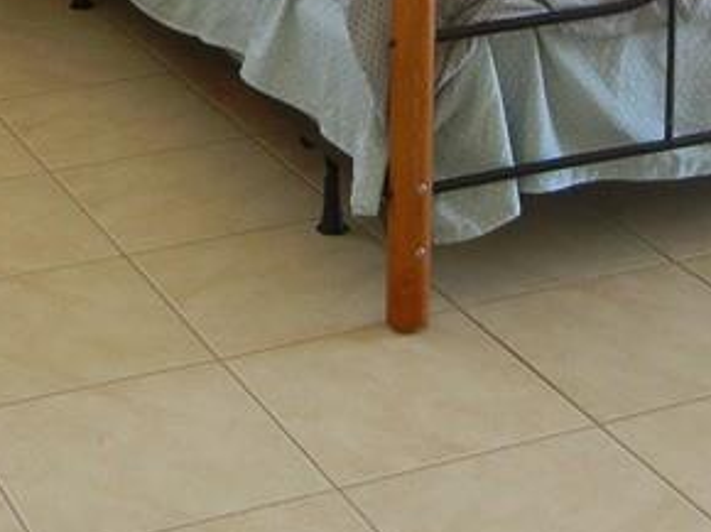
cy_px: -196
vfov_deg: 13.4
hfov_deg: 18.5
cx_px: 284
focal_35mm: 106
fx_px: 2175
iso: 277
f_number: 3.5
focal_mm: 5.4
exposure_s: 1/60
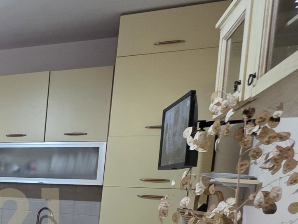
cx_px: -190
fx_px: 396
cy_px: 217
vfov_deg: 29.7
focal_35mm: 46
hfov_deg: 25.3
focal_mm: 2.2
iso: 400
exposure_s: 1/50
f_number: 1.9
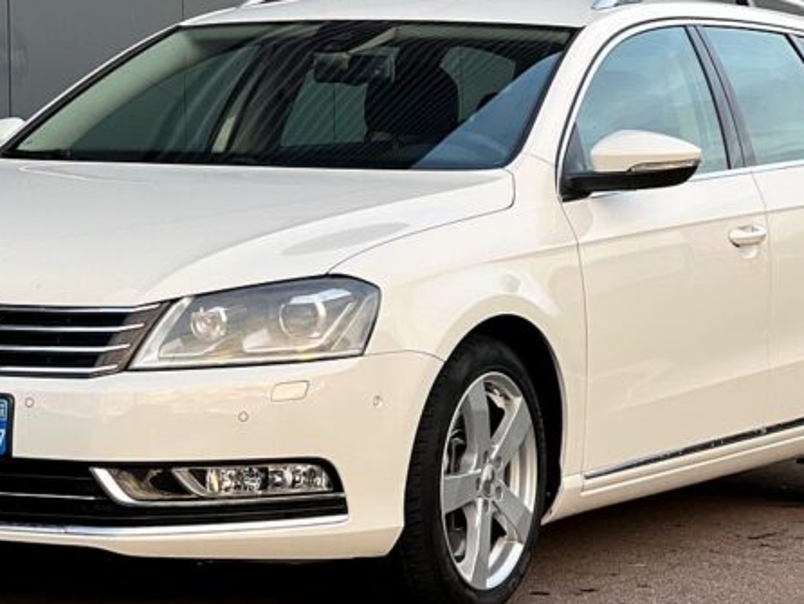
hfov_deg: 14.3
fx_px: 3207
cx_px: 333
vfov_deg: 10.7
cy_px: 197
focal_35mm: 138
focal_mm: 9
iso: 80
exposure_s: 1/121
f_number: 2.8
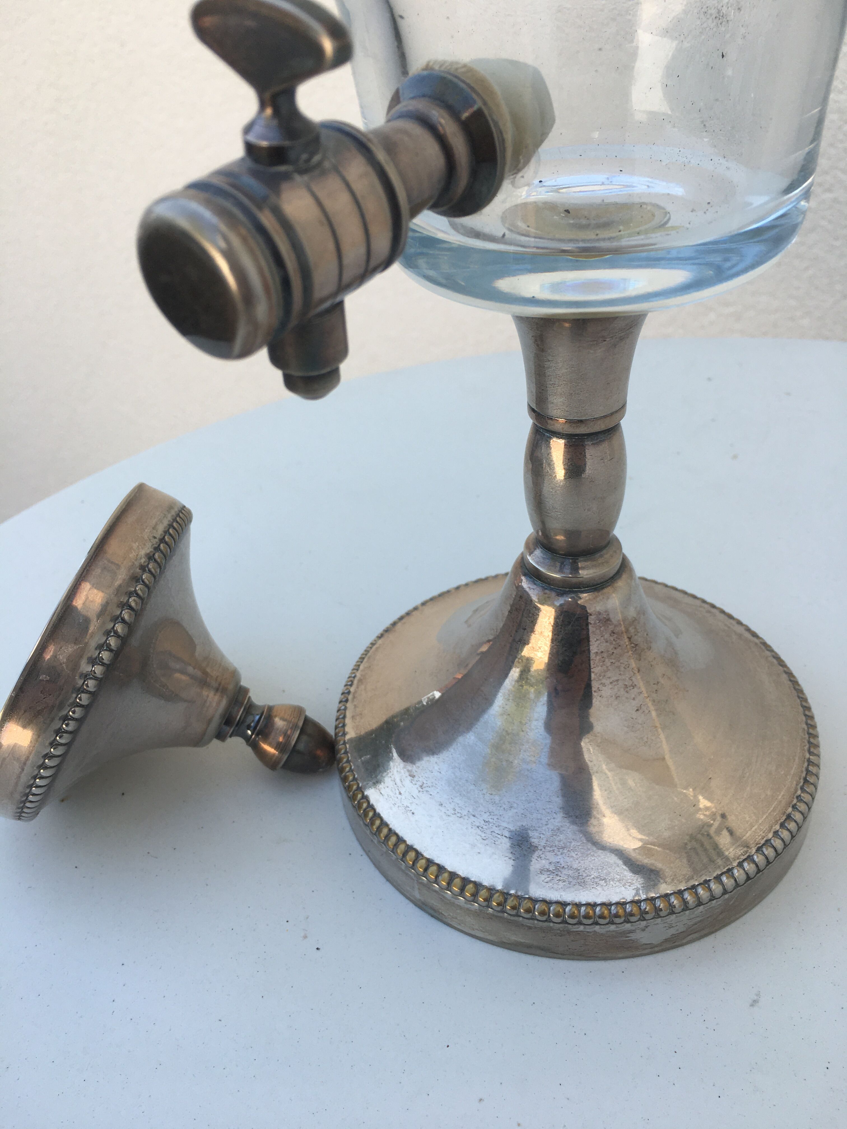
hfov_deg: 48.2
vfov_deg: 61.7
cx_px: 424
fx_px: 946
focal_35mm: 29
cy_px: 564
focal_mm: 4.15
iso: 25
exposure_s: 1/422
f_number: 2.2
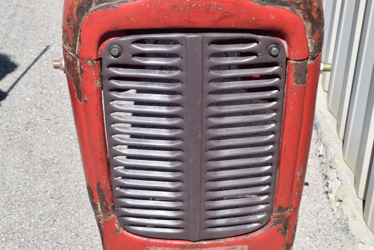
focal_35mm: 72
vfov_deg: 18.9
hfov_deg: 28.1
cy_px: 125
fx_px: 748
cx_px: 187
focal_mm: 48
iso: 100
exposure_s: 1/125
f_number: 10
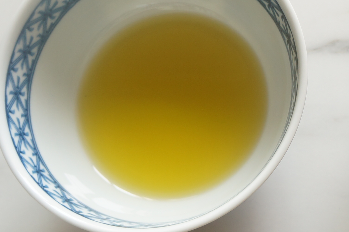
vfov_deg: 14.7
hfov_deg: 20.7
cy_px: 64
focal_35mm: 93
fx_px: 897
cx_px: 408
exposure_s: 1/60
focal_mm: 19
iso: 200
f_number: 4
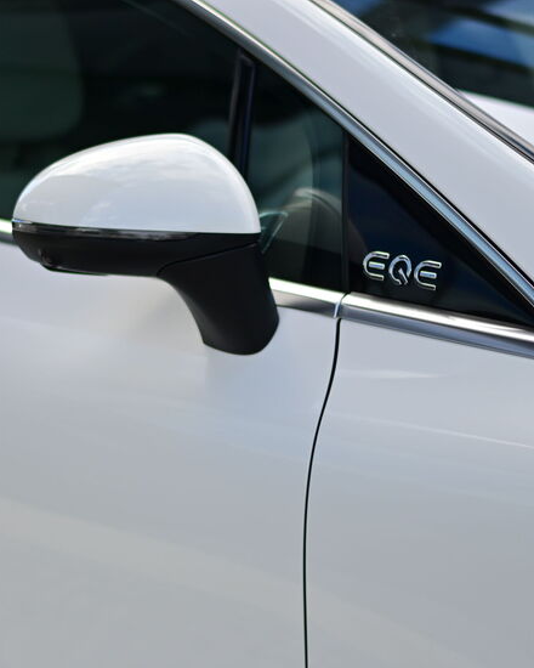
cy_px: 334
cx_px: 222
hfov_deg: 14.5
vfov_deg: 18.1
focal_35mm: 106
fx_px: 2094
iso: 100
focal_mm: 50
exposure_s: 1/4000
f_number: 1.8
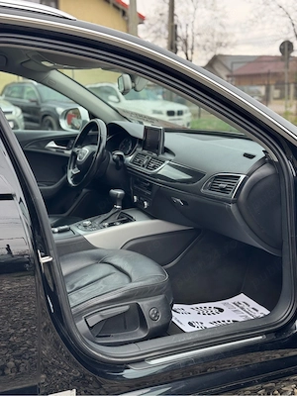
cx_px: 148
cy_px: 198
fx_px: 549
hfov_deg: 30.3
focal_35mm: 48
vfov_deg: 39.7
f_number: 1.78
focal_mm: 6.76
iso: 64
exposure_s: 1/553
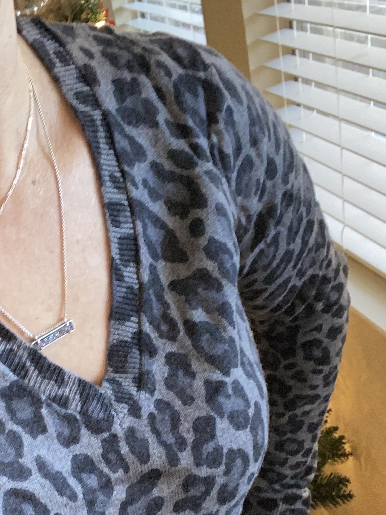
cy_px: 417
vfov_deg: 35.0
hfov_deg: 27.3
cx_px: 113
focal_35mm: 53
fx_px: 788
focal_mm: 2.71
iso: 250
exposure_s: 1/40
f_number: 2.2
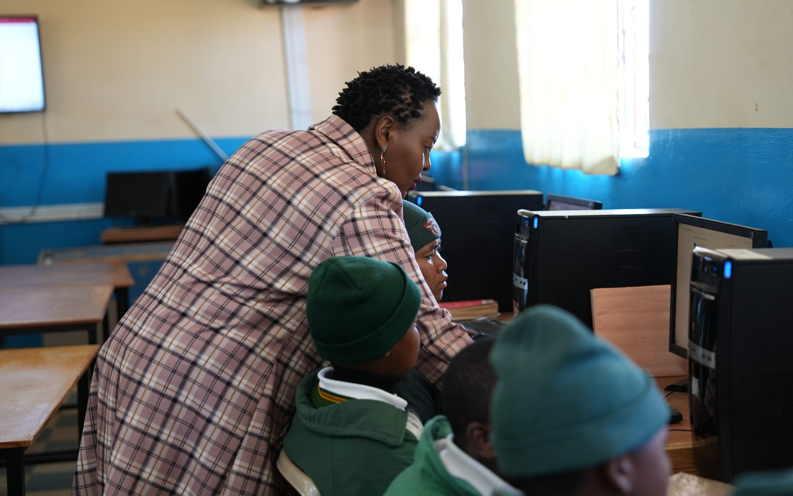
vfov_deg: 20.3
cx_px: 396
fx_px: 1383
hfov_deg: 32.0
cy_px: 250
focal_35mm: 64
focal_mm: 62
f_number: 2.8
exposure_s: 1/80
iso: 640
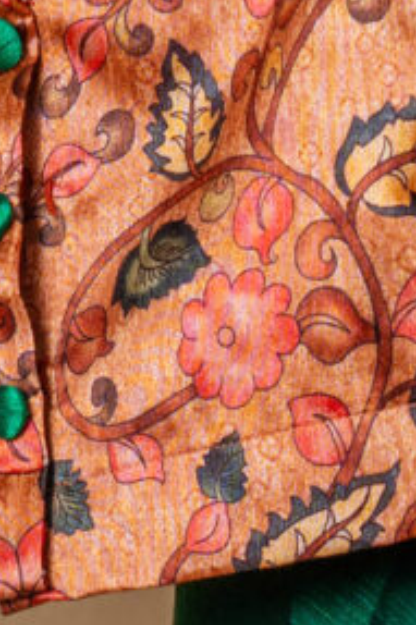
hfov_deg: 2.9
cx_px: 575
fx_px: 8243
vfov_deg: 4.3
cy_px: 939
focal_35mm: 475
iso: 50
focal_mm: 71
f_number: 8
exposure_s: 1/200
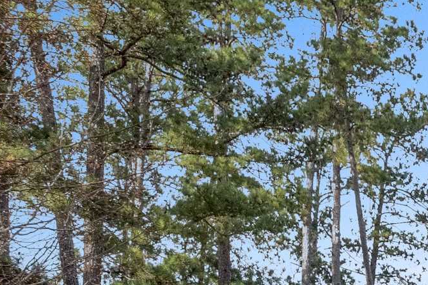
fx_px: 1201
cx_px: 903
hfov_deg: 15.4
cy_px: 480
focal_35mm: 101
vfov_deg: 12.6
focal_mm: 8.38
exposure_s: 1/500
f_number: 2.8
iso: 100
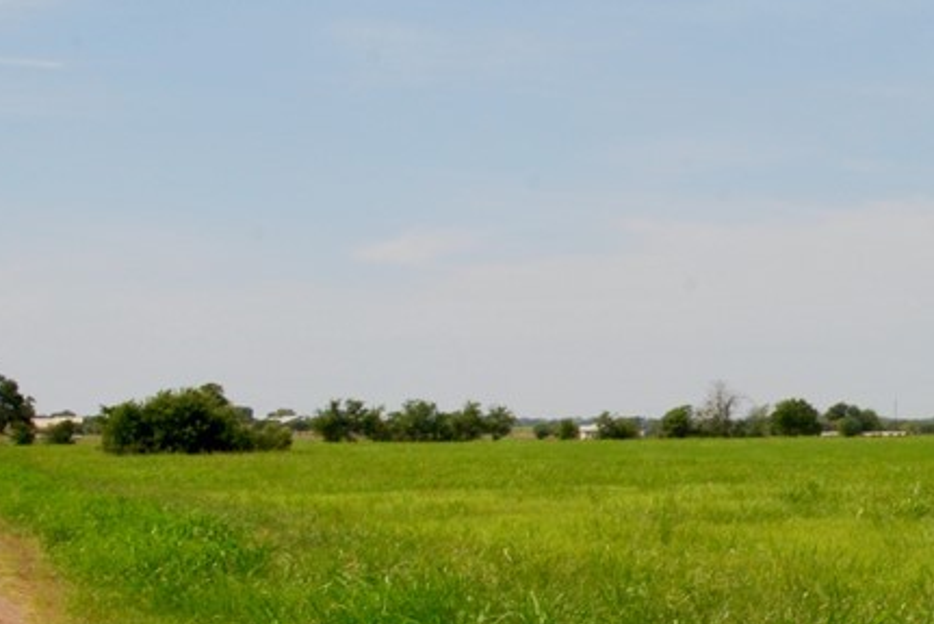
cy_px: 292
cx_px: 777
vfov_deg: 12.6
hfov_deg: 18.5
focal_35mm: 109
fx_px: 2836
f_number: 20
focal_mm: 29
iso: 400
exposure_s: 1/200
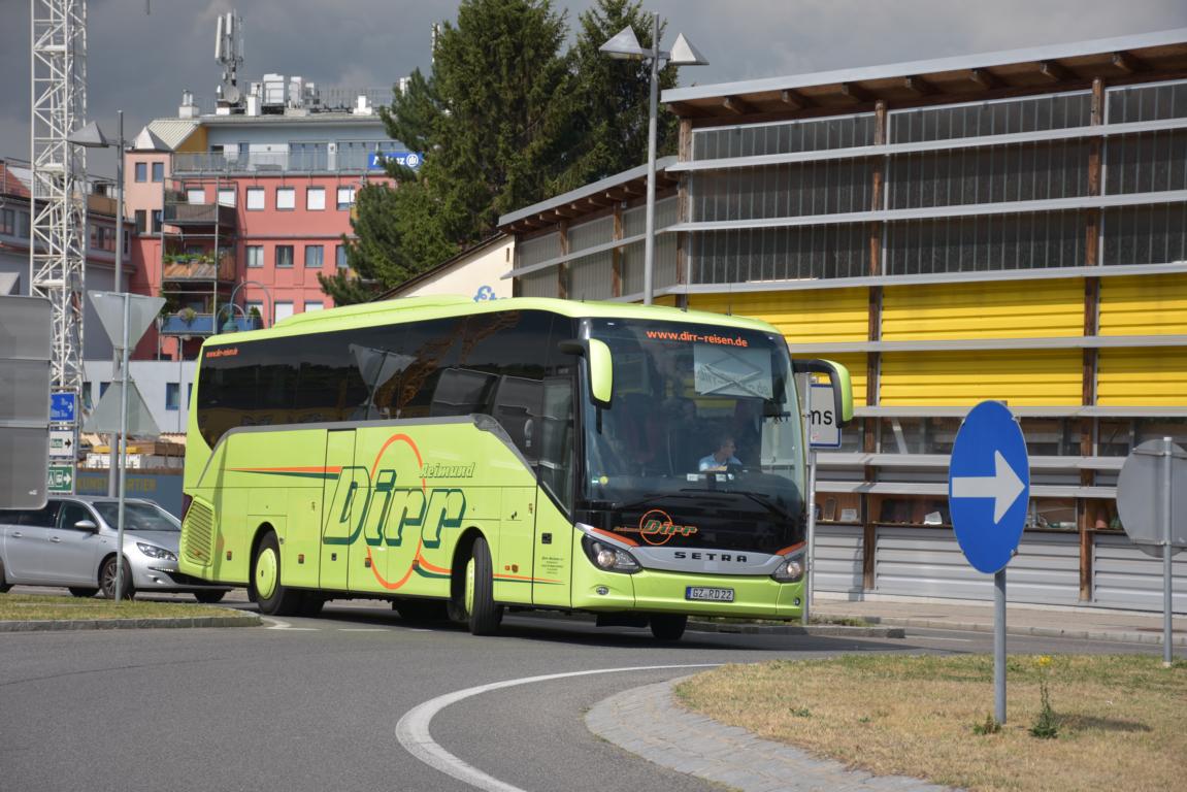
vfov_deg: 14.7
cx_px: 594
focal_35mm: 93
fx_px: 3067
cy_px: 396
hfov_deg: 21.9
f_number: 5.6
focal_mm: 62
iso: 100
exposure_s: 1/800
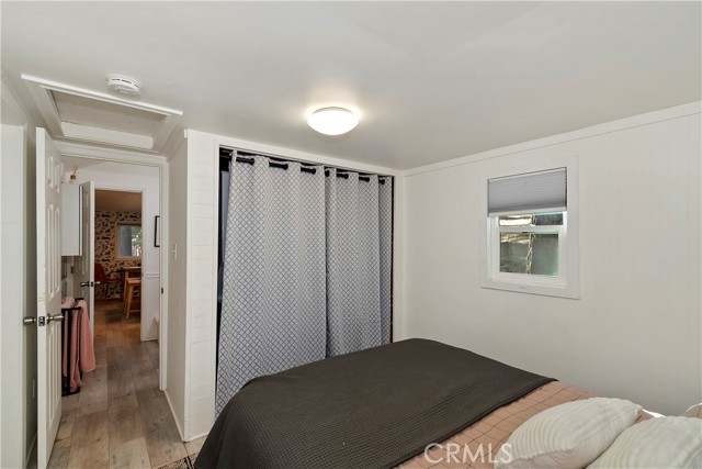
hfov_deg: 100.4
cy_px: 234
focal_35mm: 15
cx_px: 351
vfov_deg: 77.4
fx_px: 293
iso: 400
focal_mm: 10
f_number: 8
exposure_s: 1/30
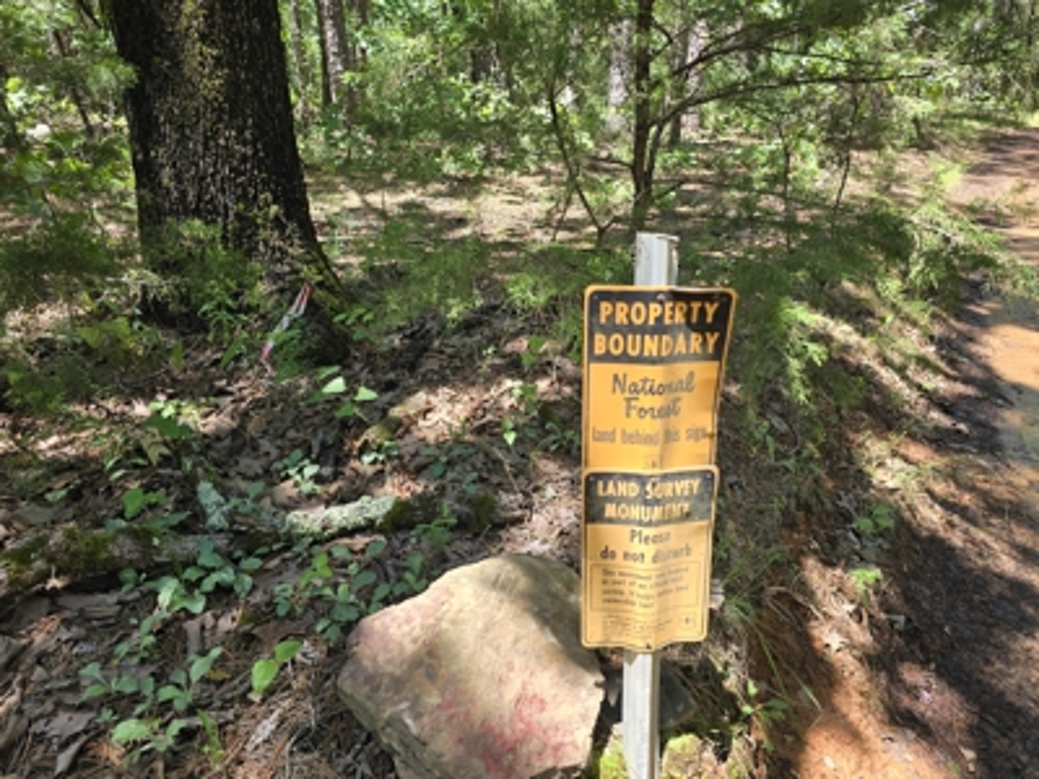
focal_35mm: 23
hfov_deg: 73.9
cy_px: 390
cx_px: 520
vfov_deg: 58.9
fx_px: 690
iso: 25
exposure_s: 1/180
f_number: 1.7
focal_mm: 6.3
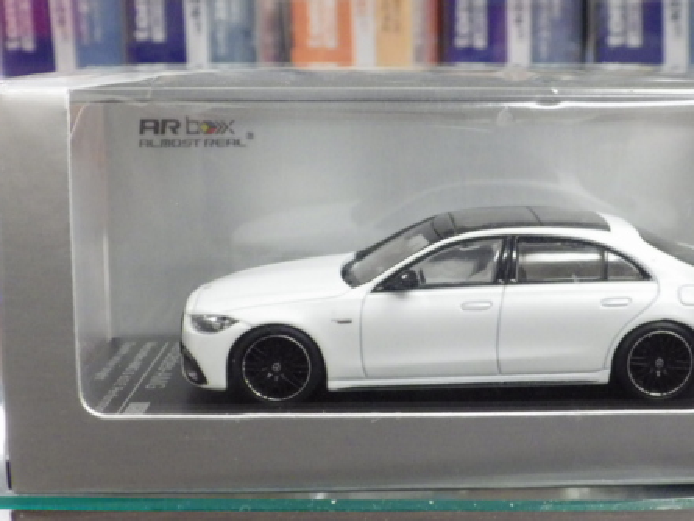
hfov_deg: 32.5
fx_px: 1183
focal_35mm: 59
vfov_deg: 24.8
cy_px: 260
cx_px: 451
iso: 800
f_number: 3.6
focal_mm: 7.4
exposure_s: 1/40
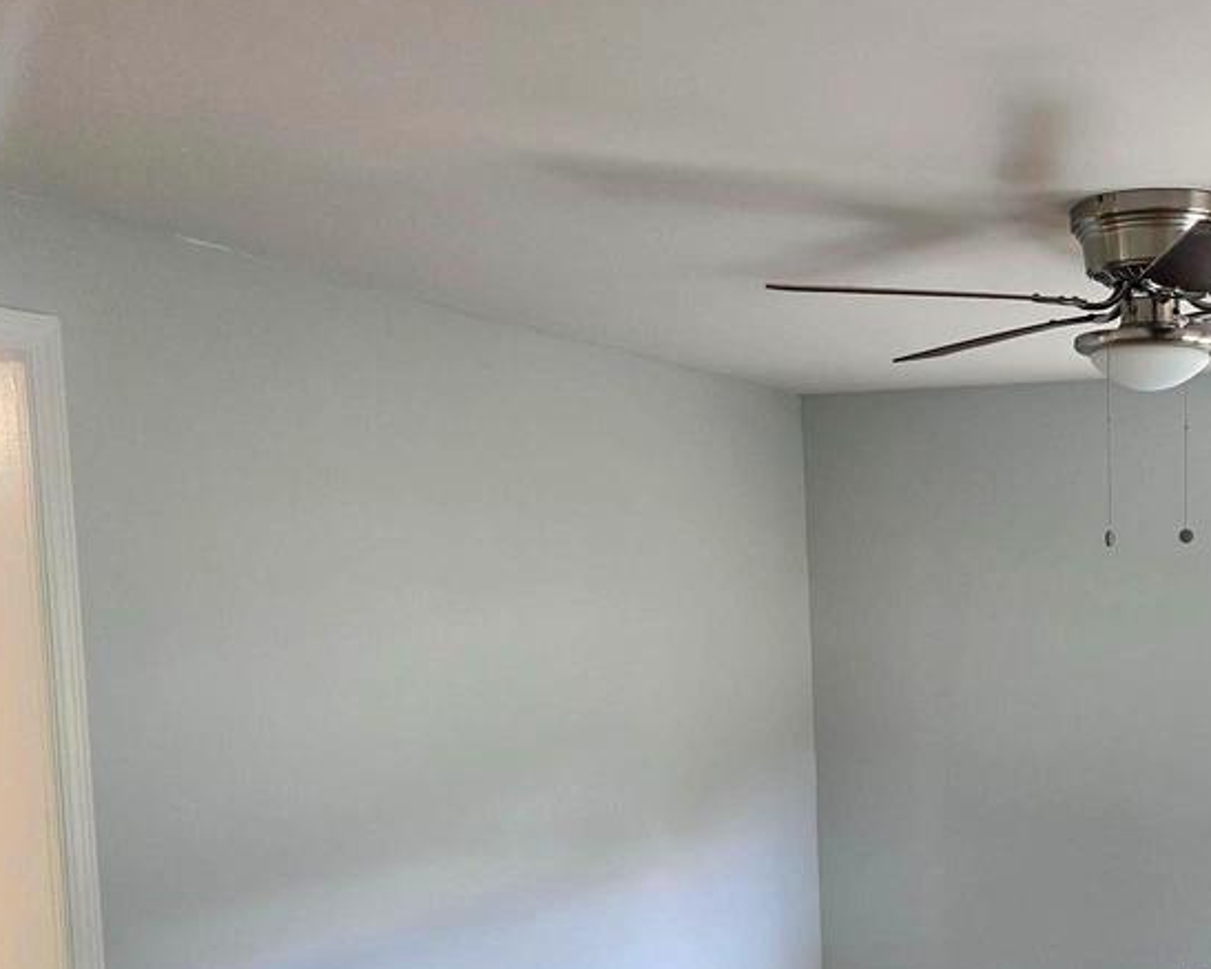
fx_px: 1506
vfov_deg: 35.2
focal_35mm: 42
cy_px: 679
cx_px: 1032
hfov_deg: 41.2
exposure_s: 1/120
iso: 400
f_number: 1.7
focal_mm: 6.3
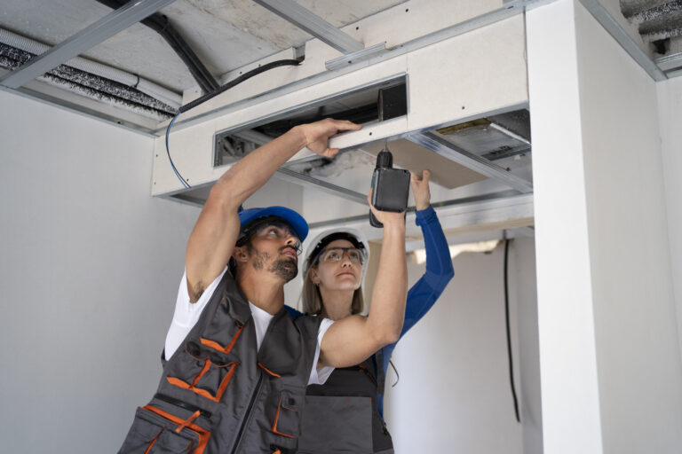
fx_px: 663
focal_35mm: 35
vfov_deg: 37.9
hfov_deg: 54.4
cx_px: 341
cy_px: 227
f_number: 2
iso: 400
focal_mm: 35
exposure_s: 1/250
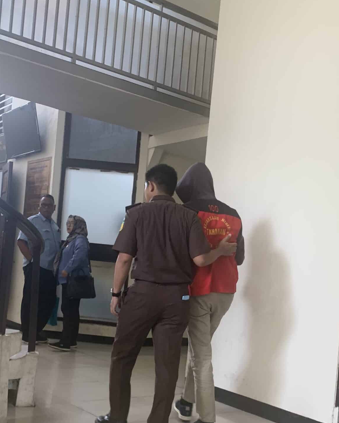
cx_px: 186
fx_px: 564
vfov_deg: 40.7
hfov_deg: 33.4
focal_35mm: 45
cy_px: 275
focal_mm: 4.25
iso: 100
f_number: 1.8
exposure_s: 1/91
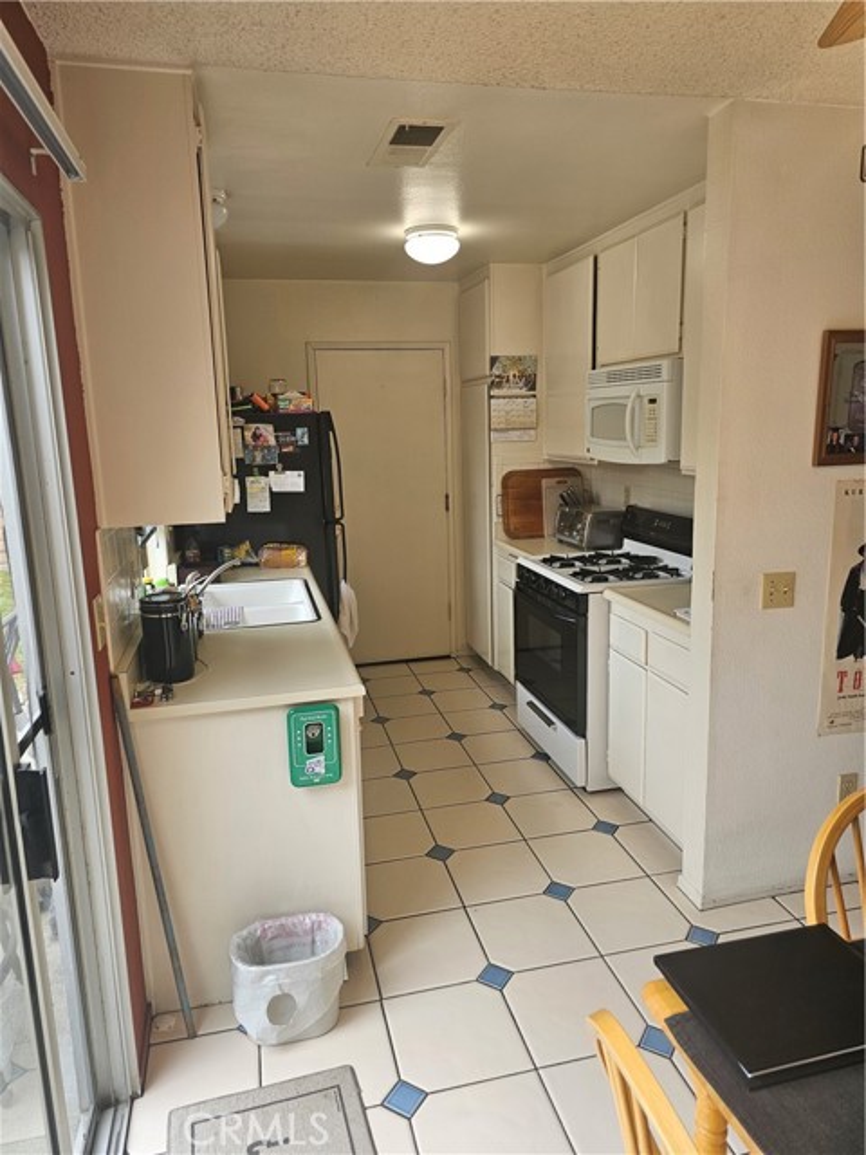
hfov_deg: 58.9
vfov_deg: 73.9
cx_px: 433
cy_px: 578
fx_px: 767
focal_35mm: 23
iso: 64
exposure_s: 1/120
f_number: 1.7
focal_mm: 6.3
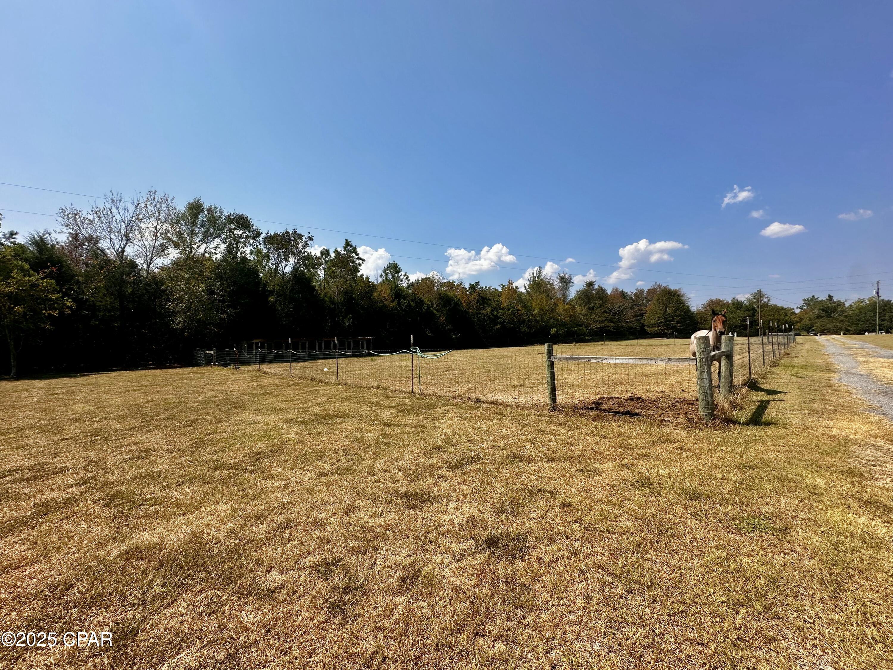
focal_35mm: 14
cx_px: 446
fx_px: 361
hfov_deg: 102.1
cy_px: 335
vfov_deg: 85.7
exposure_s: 1/2132
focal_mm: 2.22
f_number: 2.2
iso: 40
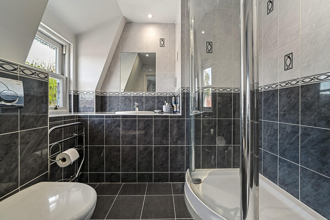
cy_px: 110
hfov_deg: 104.3
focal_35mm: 14
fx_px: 128
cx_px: 165
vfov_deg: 81.1
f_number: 8
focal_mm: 14
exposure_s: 1/2
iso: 400
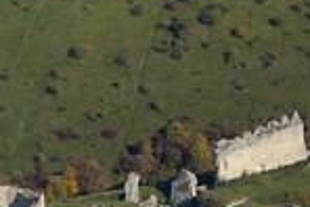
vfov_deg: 3.5
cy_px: 261
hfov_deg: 5.2
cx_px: 56
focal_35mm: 398
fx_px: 3431
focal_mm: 140
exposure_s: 1/800
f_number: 11
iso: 400
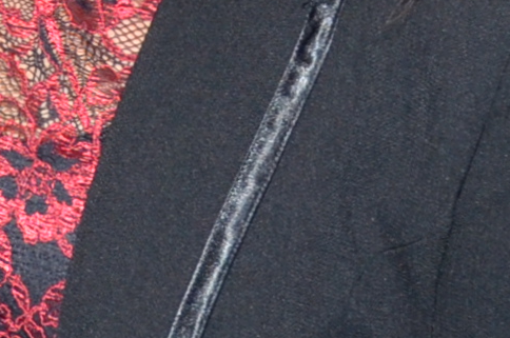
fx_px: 2913
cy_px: -197
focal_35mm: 206
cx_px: -990
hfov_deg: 8.5
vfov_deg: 6.5
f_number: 6.3
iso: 560
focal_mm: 18
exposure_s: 1/60
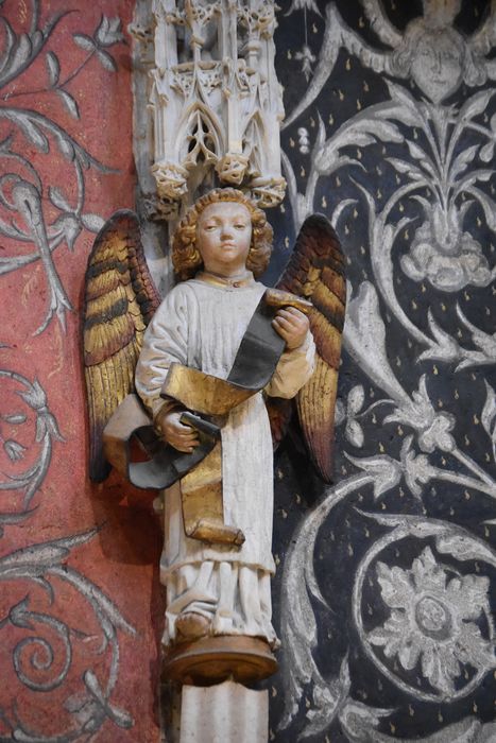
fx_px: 2943
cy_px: 372
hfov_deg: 9.6
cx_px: 248
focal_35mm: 142
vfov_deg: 14.4
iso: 5600
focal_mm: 95
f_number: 4.5
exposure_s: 1/125
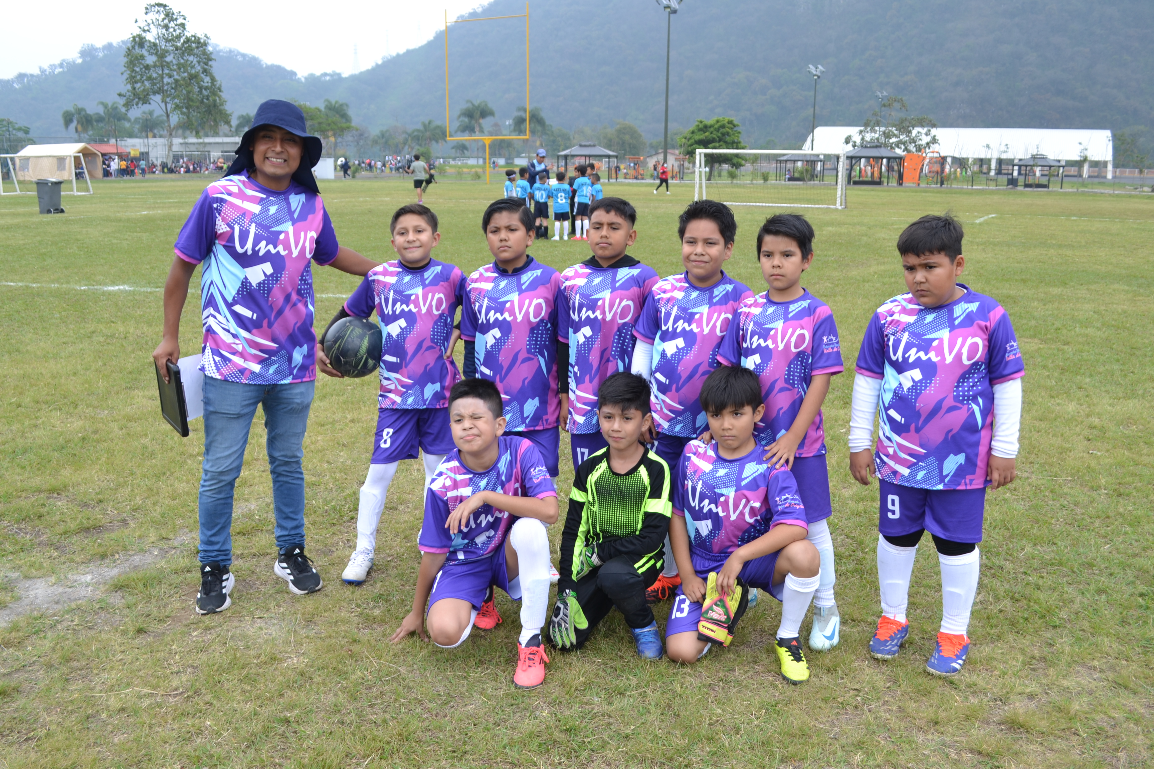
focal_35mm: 33
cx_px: 577
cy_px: 384
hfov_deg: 57.2
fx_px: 1058
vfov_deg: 40.0
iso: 100
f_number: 6.3
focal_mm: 22
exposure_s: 1/160
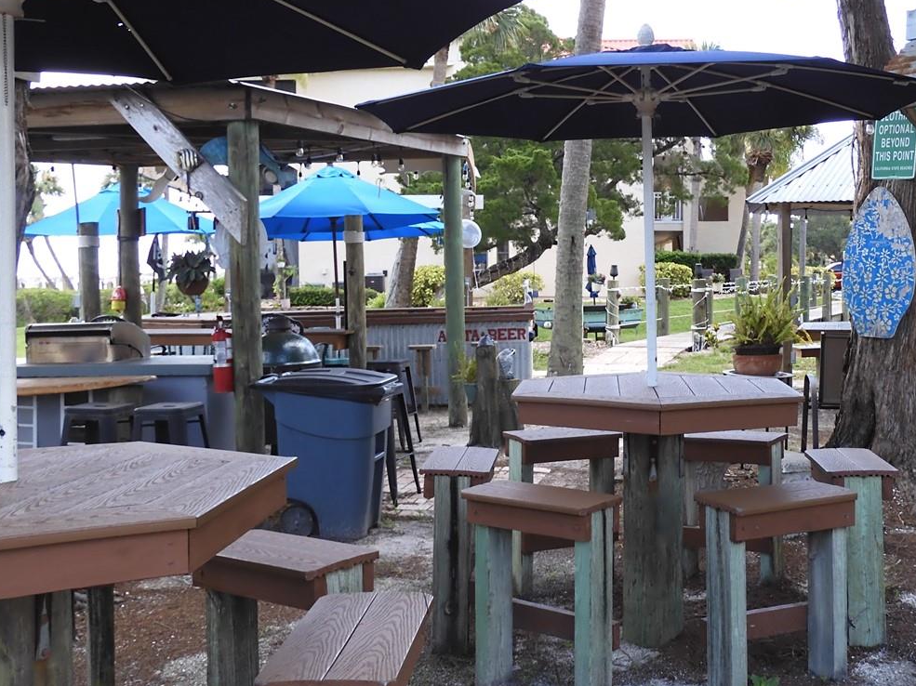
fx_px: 1032
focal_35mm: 39
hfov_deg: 47.6
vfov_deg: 36.8
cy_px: 311
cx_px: 552
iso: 100
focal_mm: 4.3
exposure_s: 1/160
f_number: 3.4
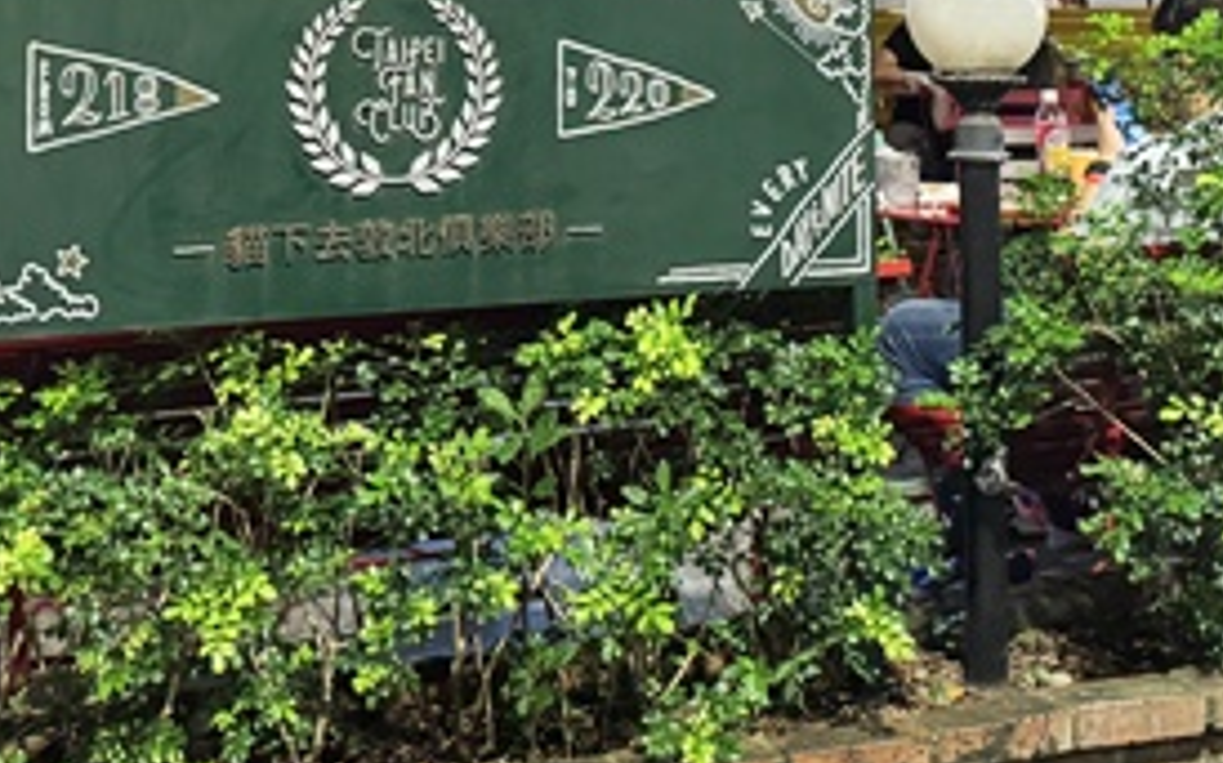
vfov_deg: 19.6
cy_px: -165
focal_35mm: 62
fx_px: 2066
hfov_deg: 32.9
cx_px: 480
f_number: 1.78
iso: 800
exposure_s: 1/40
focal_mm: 6.76
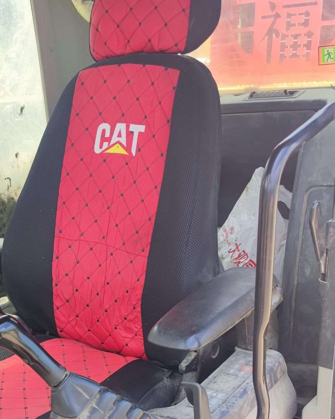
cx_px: 75
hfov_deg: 30.2
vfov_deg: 36.7
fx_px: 607
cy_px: 337
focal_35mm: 49
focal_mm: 5.58
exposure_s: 1/333
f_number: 1.6
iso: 50
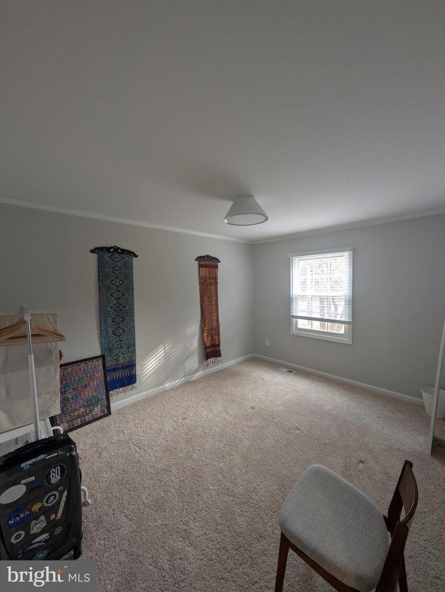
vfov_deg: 110.5
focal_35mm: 12
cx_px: 222
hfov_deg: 94.6
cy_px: 296
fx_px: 205
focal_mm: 2.02
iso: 137
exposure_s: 1/120
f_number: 1.7
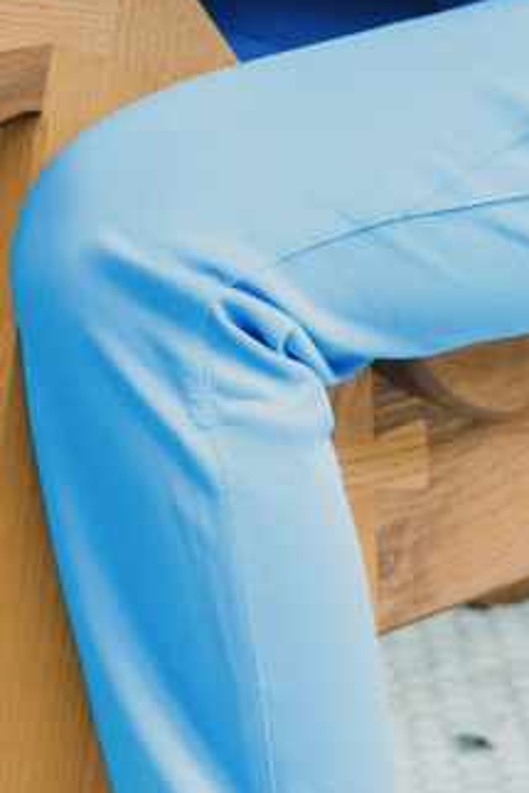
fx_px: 4513
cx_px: 118
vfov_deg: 9.9
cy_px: -86
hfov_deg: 6.7
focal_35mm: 205
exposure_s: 1/60
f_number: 4
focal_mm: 55
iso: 250
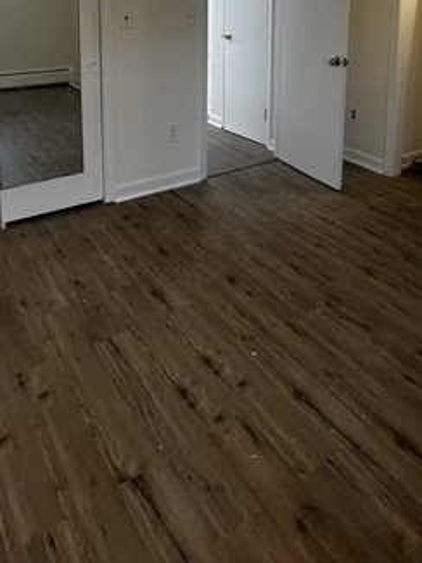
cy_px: 40
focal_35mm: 33
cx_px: 249
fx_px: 537
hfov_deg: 42.7
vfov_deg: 48.5
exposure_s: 1/60
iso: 200
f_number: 2.2
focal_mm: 2.22
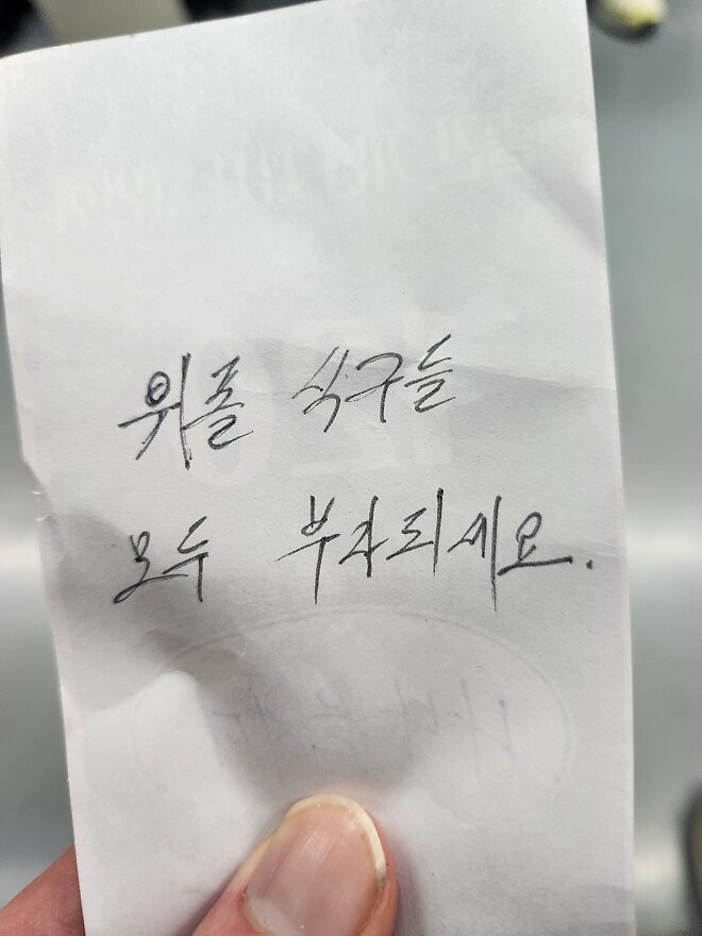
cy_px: 468
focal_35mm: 23
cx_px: 351
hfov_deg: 58.9
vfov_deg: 73.9
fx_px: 622
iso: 320
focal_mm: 5.4
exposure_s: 1/120
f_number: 1.8
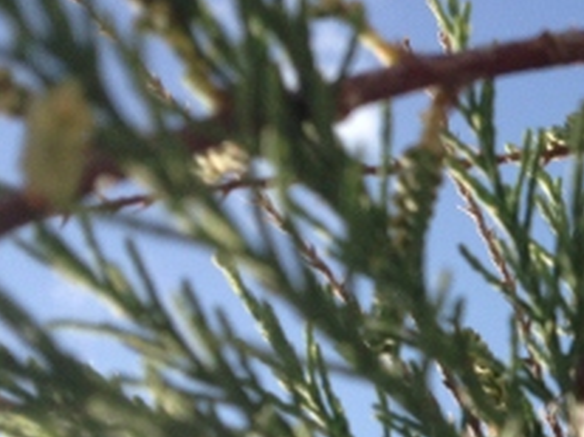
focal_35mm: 105
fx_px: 1770
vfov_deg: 13.9
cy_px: 450
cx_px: 849
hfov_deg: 17.1
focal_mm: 4.28
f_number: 2.4
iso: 64
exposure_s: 1/1227
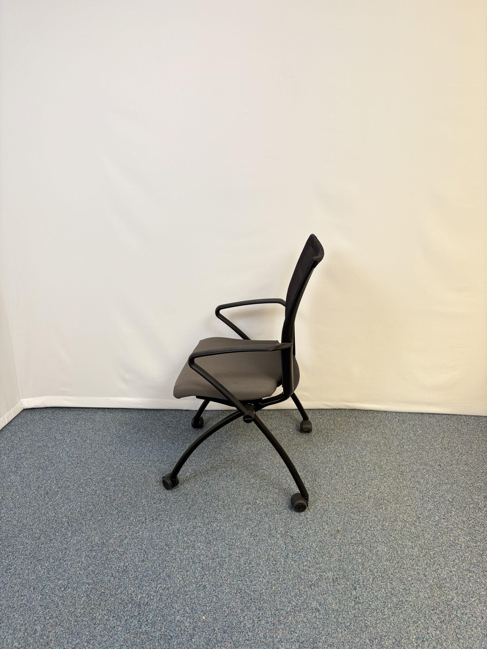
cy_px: 324
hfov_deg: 53.1
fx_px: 488
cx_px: 244
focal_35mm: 26
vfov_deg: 67.3
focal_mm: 5.96
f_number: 1.6
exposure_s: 1/122
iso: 64
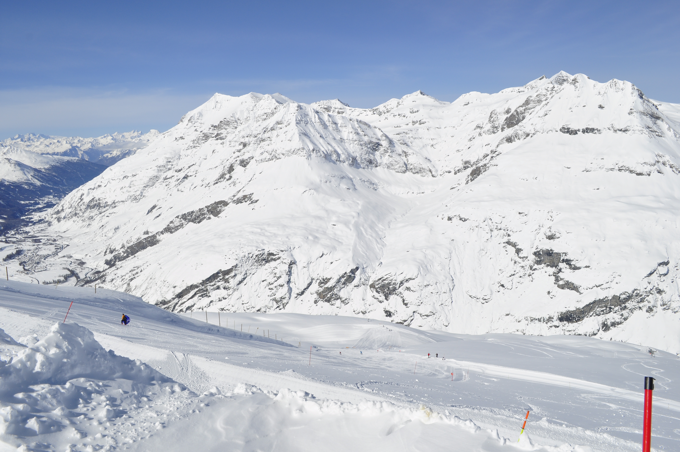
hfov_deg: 67.4
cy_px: 226
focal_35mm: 27
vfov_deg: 47.8
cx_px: 340
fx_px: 509
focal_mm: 18
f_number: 11
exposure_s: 1/800
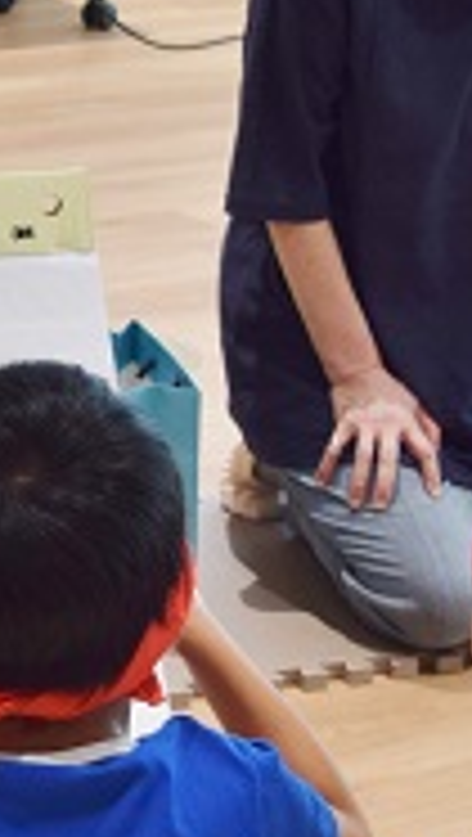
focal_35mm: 152
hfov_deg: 7.8
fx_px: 3373
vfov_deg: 14.1
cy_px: 441
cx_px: -346
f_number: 4.5
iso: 400
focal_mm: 24
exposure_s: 1/80
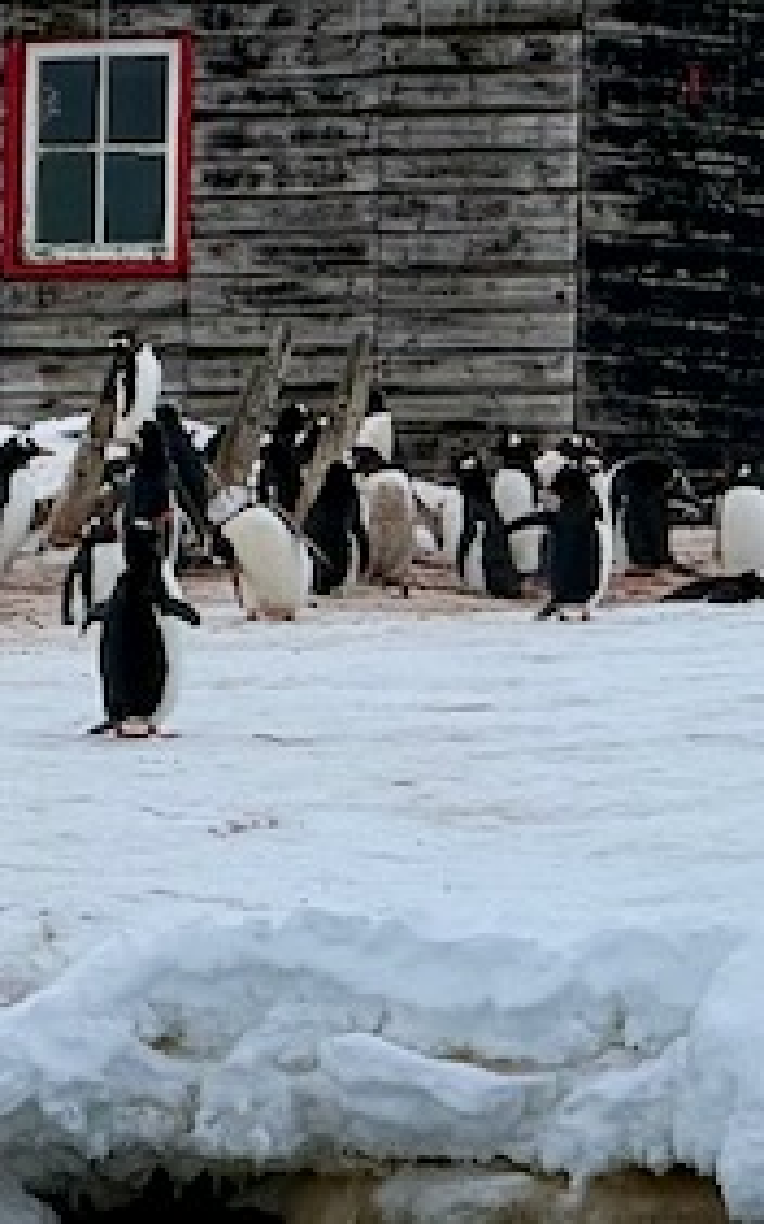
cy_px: 412
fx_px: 15407
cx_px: -313
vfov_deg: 4.5
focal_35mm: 462
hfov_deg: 2.8
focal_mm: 15.66
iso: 50
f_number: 2.8
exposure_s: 1/1248
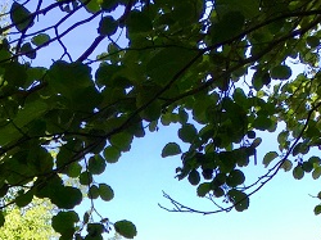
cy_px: 489
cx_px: 128
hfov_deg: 16.6
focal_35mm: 119
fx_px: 1102
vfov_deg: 11.2
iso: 32
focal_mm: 4.15
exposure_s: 1/590
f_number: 2.2
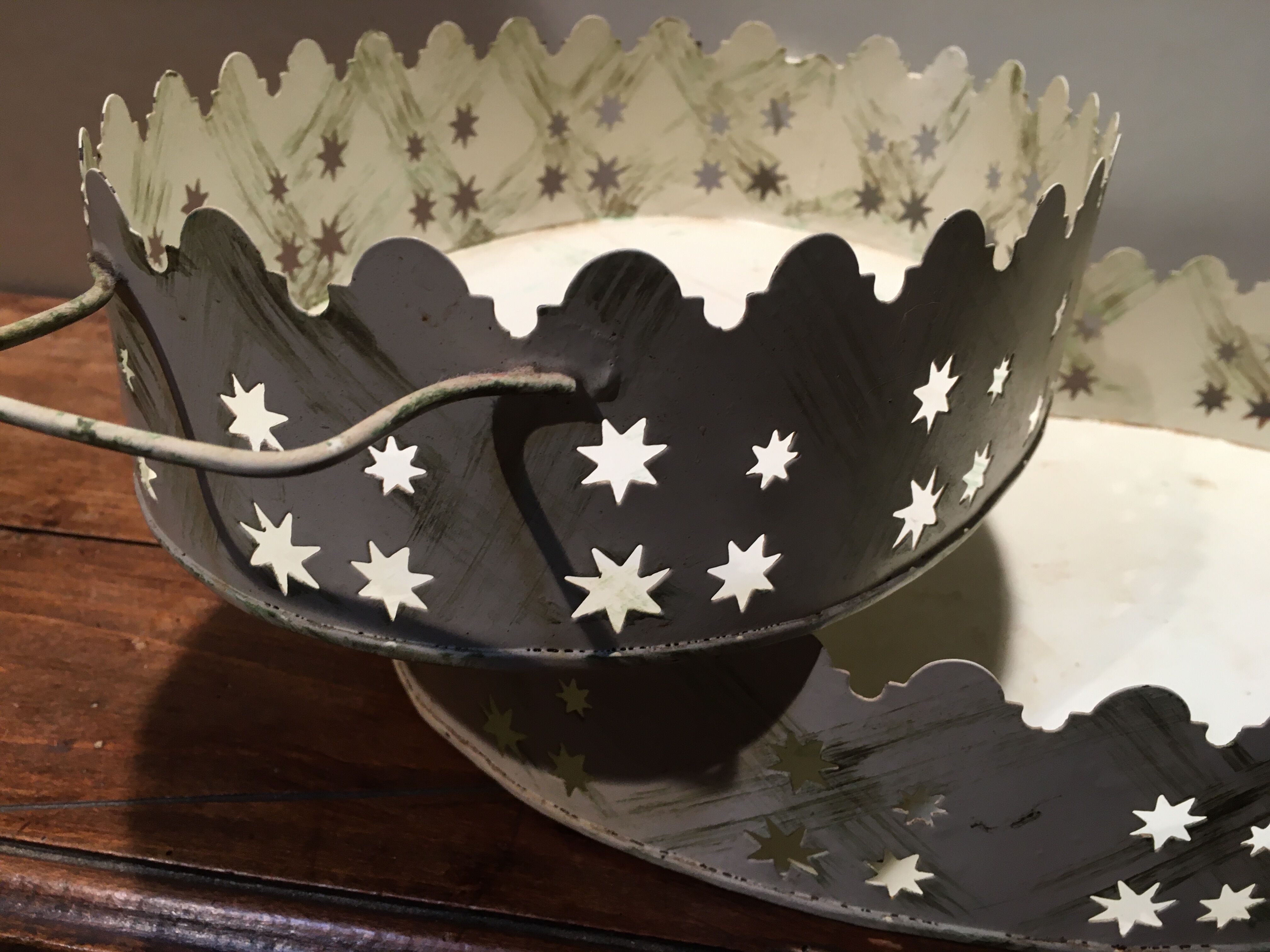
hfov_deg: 61.7
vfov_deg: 48.2
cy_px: 476
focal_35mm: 29
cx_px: 635
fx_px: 1064
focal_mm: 4.15
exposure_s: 1/33
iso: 80
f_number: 2.2
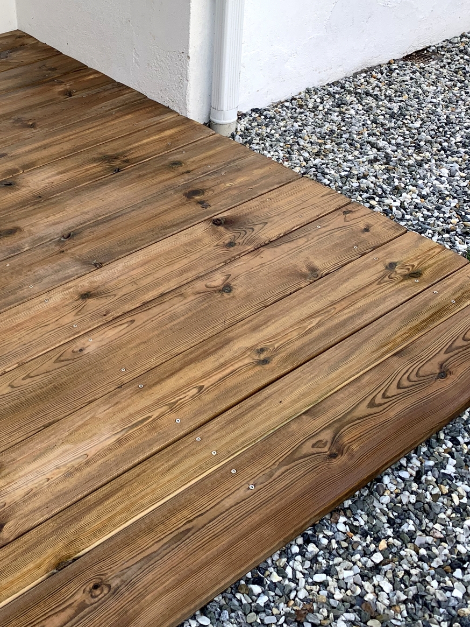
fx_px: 815
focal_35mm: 45
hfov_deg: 31.2
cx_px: 80
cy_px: 201
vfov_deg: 41.4
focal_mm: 4.25
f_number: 1.8
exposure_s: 1/410
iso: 25
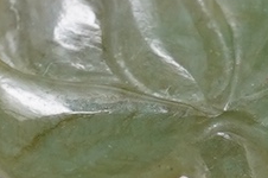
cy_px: 303
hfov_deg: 5.7
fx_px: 2669
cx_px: 132
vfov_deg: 3.8
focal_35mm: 359
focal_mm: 30
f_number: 16
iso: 500
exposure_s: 1/125
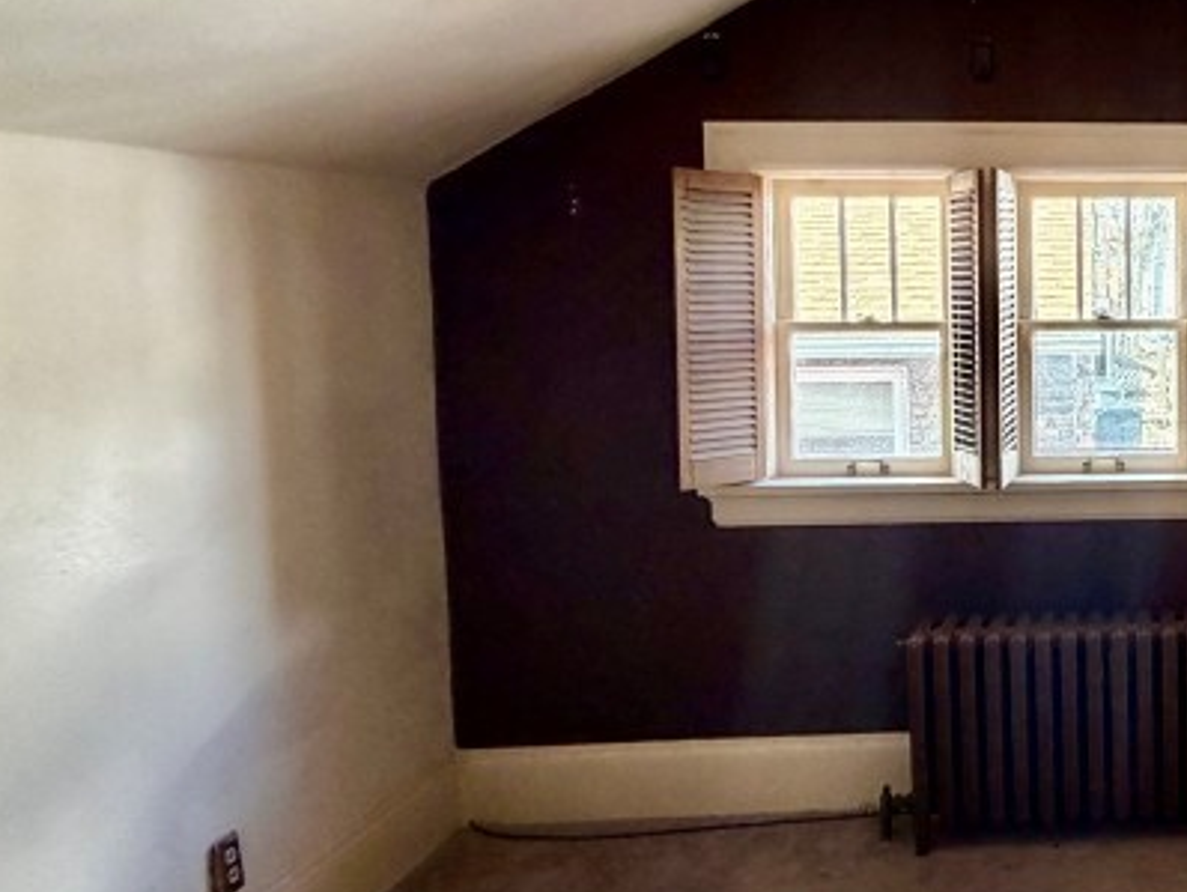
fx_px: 1235
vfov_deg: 39.5
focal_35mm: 36
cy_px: 361
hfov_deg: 43.0
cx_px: 1226
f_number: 2.2
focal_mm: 2.22
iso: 320
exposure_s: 1/77
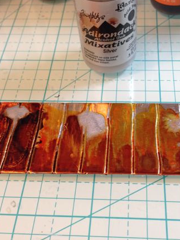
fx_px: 340
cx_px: 113
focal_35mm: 49
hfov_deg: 29.5
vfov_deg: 38.9
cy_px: 111
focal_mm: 4.12
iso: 50
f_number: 2.4
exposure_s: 1/30
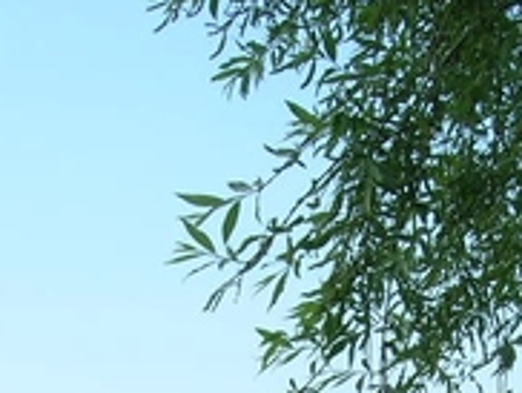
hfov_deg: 17.5
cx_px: 356
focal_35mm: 112
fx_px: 1691
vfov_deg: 12.7
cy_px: 565
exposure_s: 1/176
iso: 50
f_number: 4.9
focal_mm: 5.7
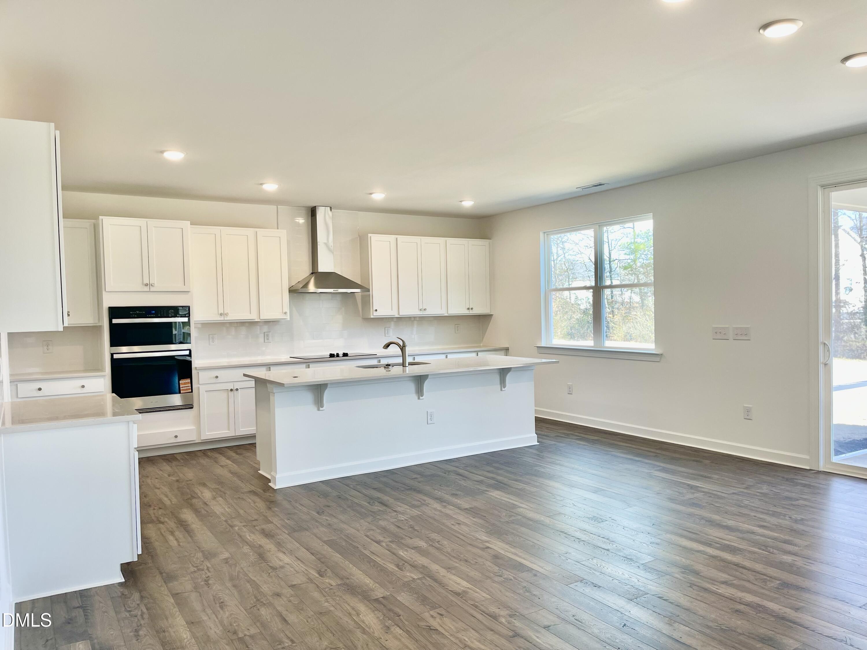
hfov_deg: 69.4
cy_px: 325
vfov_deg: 54.9
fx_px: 626
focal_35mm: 25
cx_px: 434
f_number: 1.6
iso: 64
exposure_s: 1/120
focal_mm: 5.1
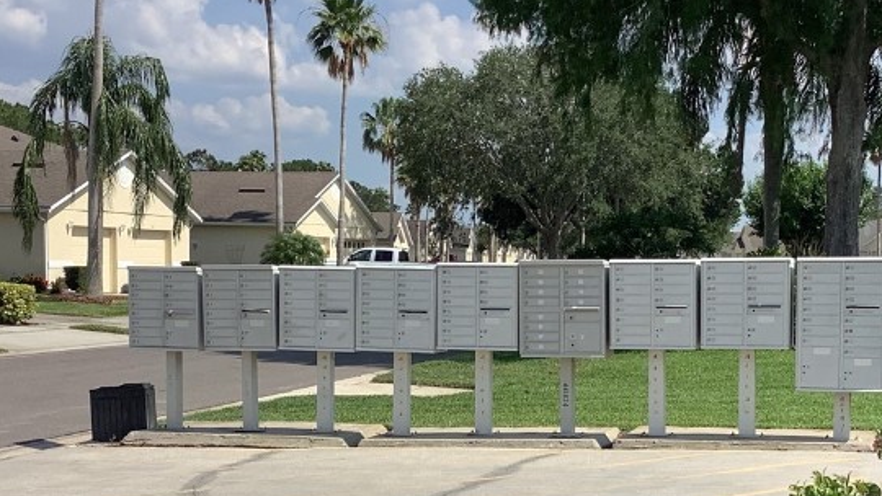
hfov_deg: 32.7
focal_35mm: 64
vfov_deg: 18.6
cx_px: 519
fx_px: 1497
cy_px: 411
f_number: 2.4
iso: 25
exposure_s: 1/1988
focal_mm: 3.3
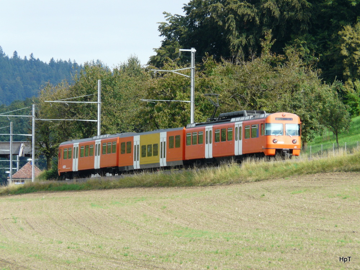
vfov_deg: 4.7
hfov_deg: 6.3
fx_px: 3266
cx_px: 180
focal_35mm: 314
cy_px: 135
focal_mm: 51.6
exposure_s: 1/250
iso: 100
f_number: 5
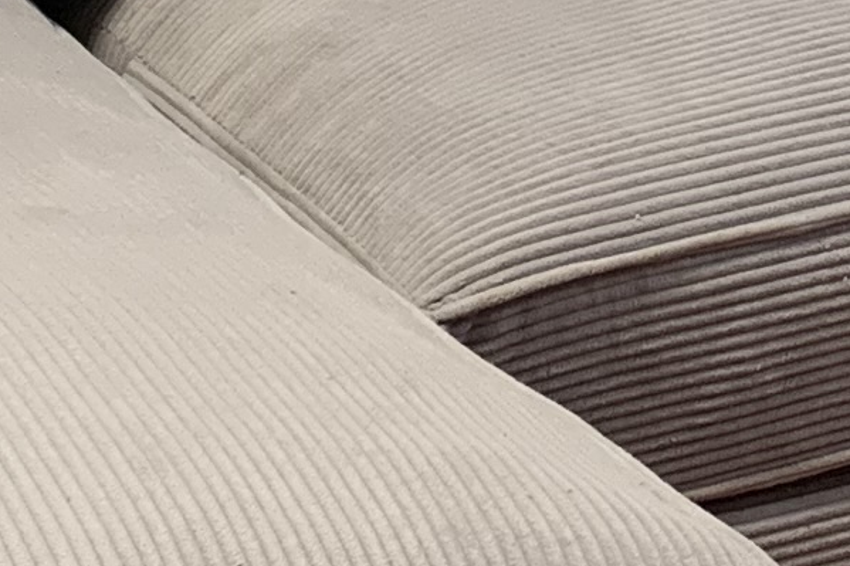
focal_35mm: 182
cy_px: -366
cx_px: 1341
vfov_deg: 7.4
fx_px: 4296
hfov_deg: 10.8
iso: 80
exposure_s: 1/121
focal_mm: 4.25
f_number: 1.8
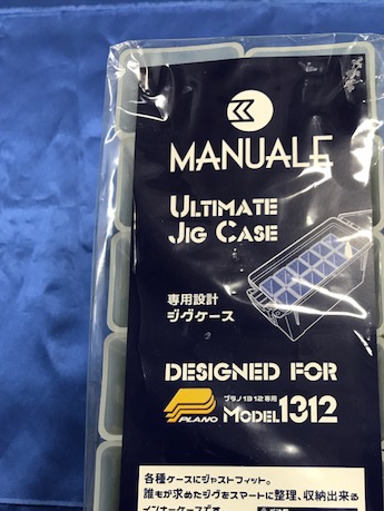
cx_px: 239
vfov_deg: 47.1
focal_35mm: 39
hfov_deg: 36.7
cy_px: 341
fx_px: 576
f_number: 1.8
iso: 25
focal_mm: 3.99
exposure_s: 1/33
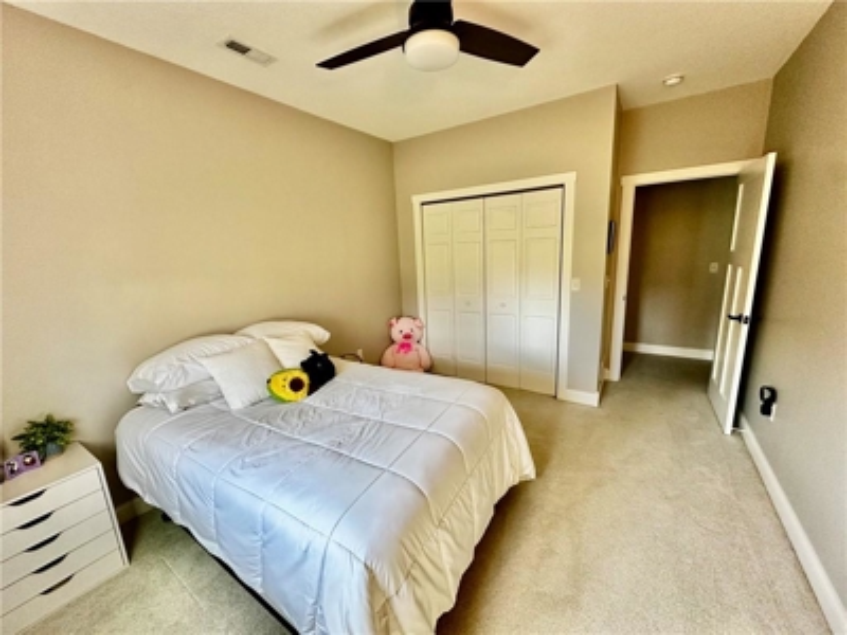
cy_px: 318
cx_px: 424
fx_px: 343
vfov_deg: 85.7
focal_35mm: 14
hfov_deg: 102.1
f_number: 2.2
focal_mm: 2.22
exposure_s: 1/120
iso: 250
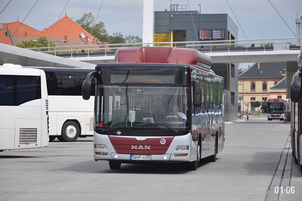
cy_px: 100
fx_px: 1320
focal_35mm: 158
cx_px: 151
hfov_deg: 13.1
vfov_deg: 8.7
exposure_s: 1/1600
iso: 400
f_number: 5.6
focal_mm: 105
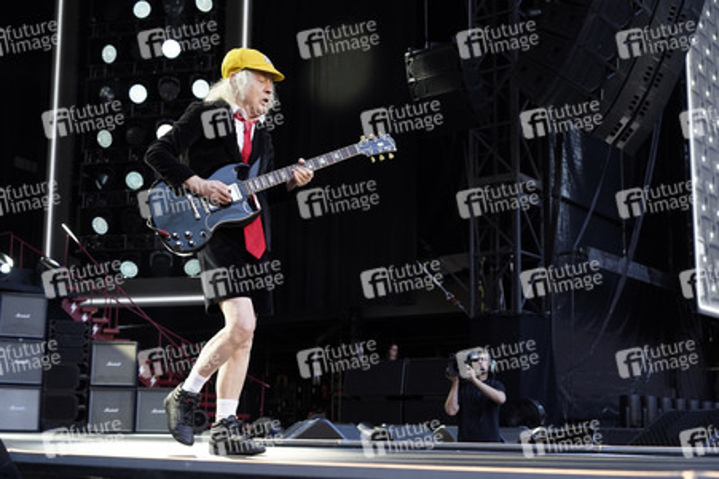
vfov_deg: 28.0
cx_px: 360
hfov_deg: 41.1
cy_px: 240
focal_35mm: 48
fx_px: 958
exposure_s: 1/400
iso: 1600
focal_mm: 48
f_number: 5
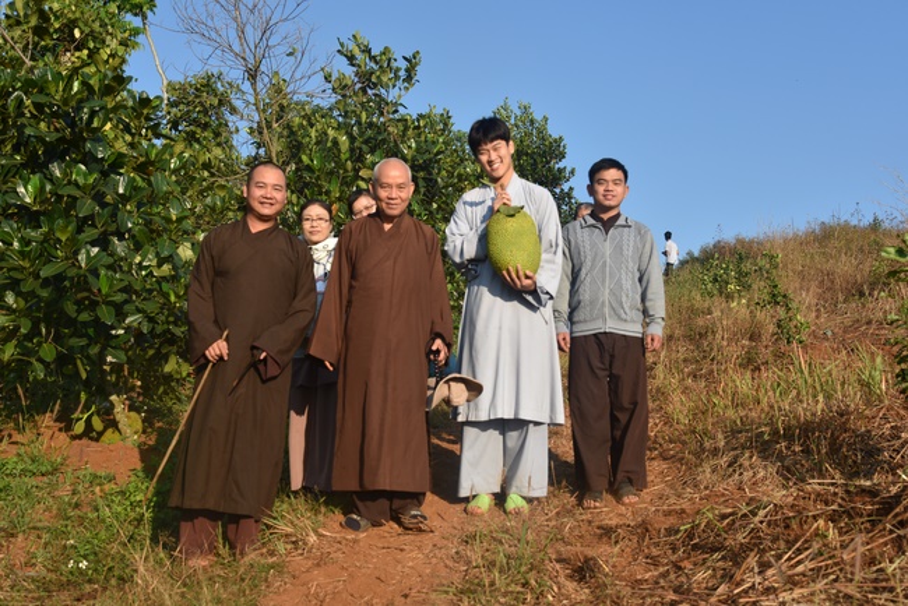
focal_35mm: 44
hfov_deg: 44.5
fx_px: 1110
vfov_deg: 30.5
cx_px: 454
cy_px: 303
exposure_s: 1/250
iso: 200
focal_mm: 44
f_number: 8
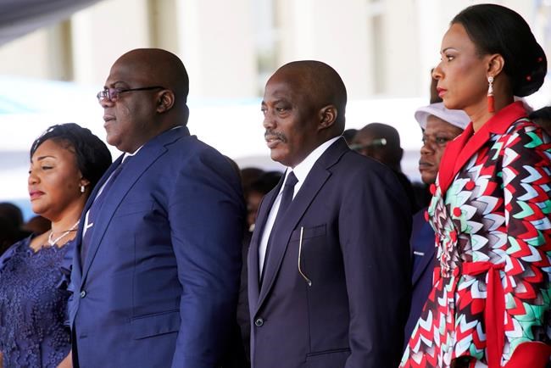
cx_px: 276
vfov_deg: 3.4
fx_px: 6125
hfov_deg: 5.2
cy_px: 184
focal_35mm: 400
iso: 500
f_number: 10
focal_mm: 400
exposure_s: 1/200
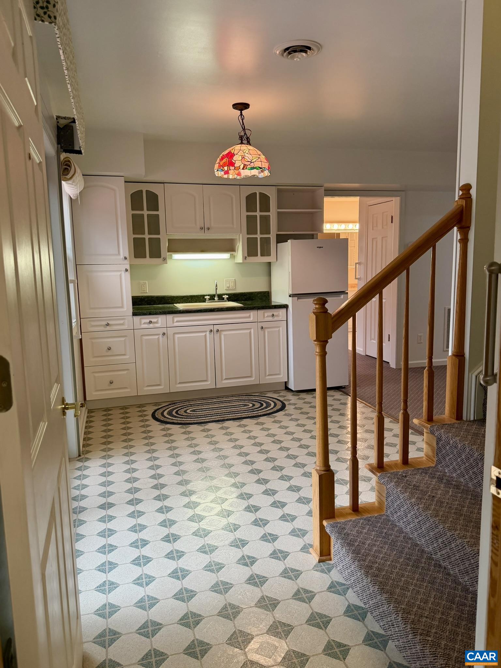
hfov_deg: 56.8
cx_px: 250
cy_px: 334
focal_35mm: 24
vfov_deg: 71.6
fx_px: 463
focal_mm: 6.76
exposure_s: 1/120
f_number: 1.78
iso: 250
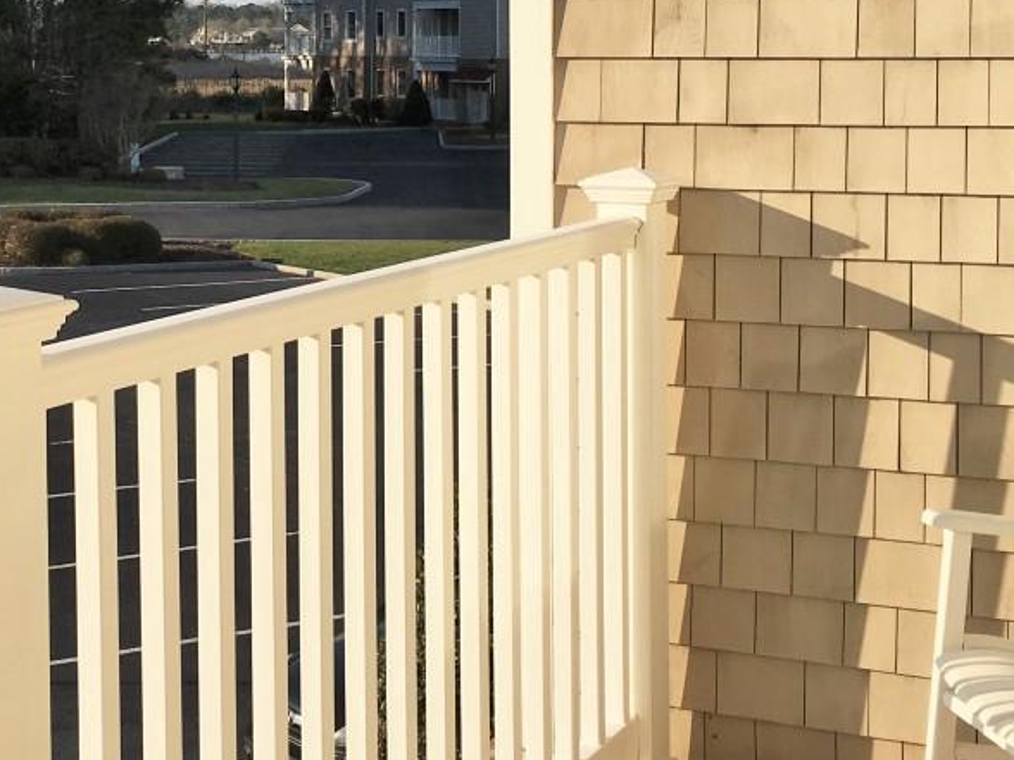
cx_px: 324
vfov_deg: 20.5
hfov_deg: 27.2
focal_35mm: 71
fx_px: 2080
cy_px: 136
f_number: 2.2
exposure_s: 1/2262
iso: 25
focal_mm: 4.15
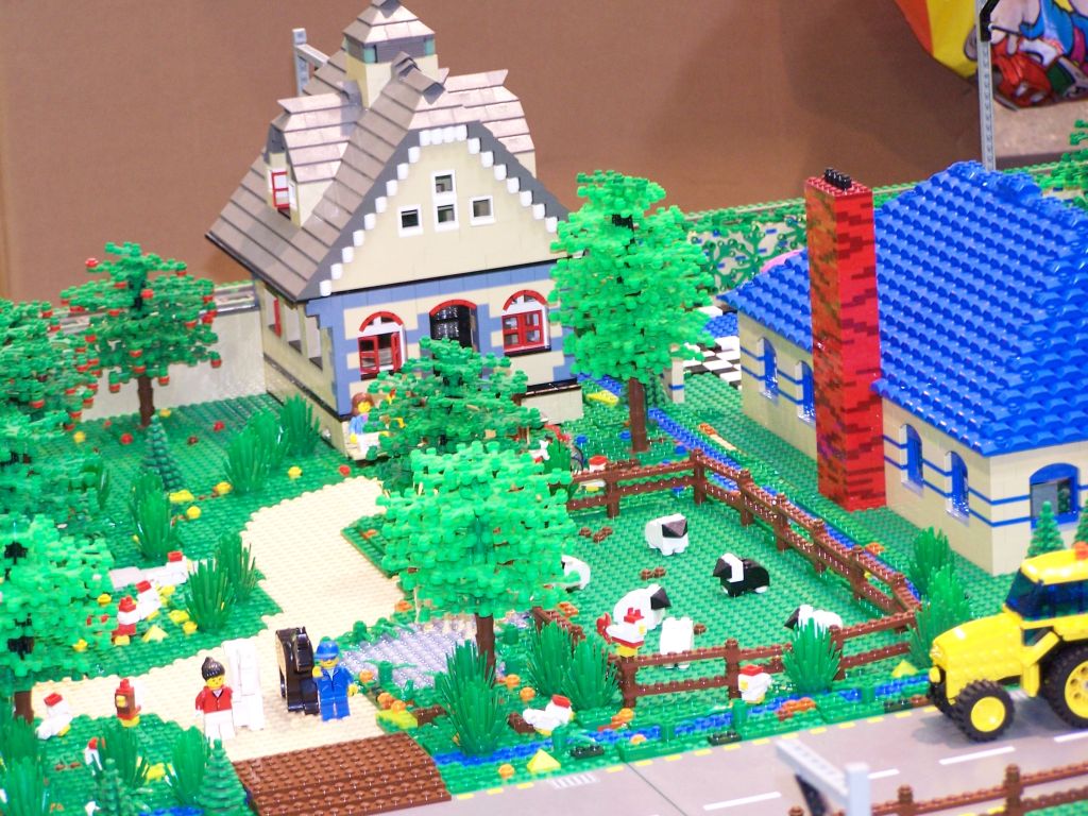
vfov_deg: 10.7
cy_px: 408
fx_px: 4369
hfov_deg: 14.2
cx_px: 544
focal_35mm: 139
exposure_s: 1/10
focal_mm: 23.1
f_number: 3.2
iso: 140
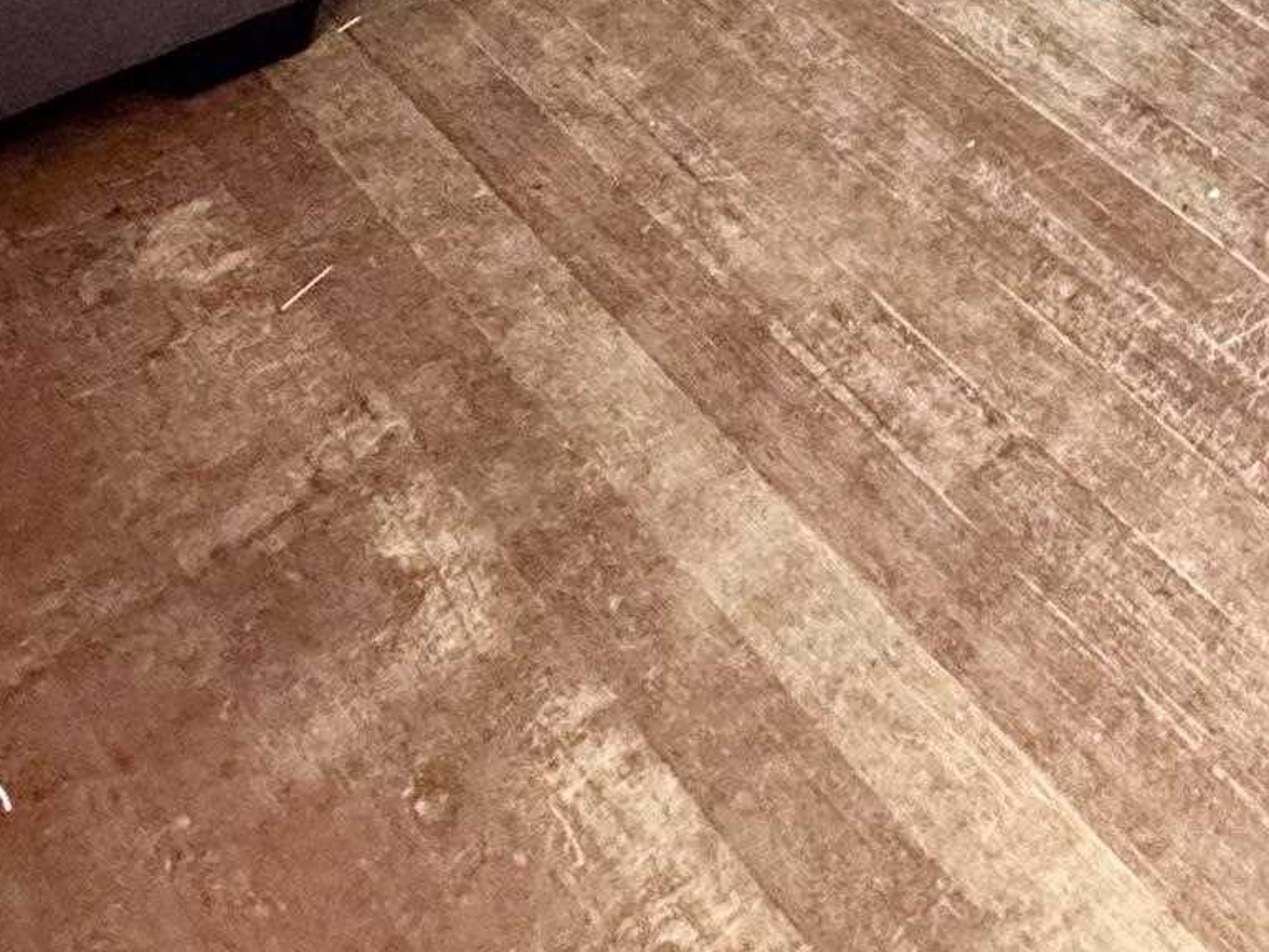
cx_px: 1376
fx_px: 2053
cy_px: -684
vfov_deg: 20.1
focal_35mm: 56
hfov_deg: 30.8
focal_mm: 2.22
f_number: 2.2
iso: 320
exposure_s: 1/72
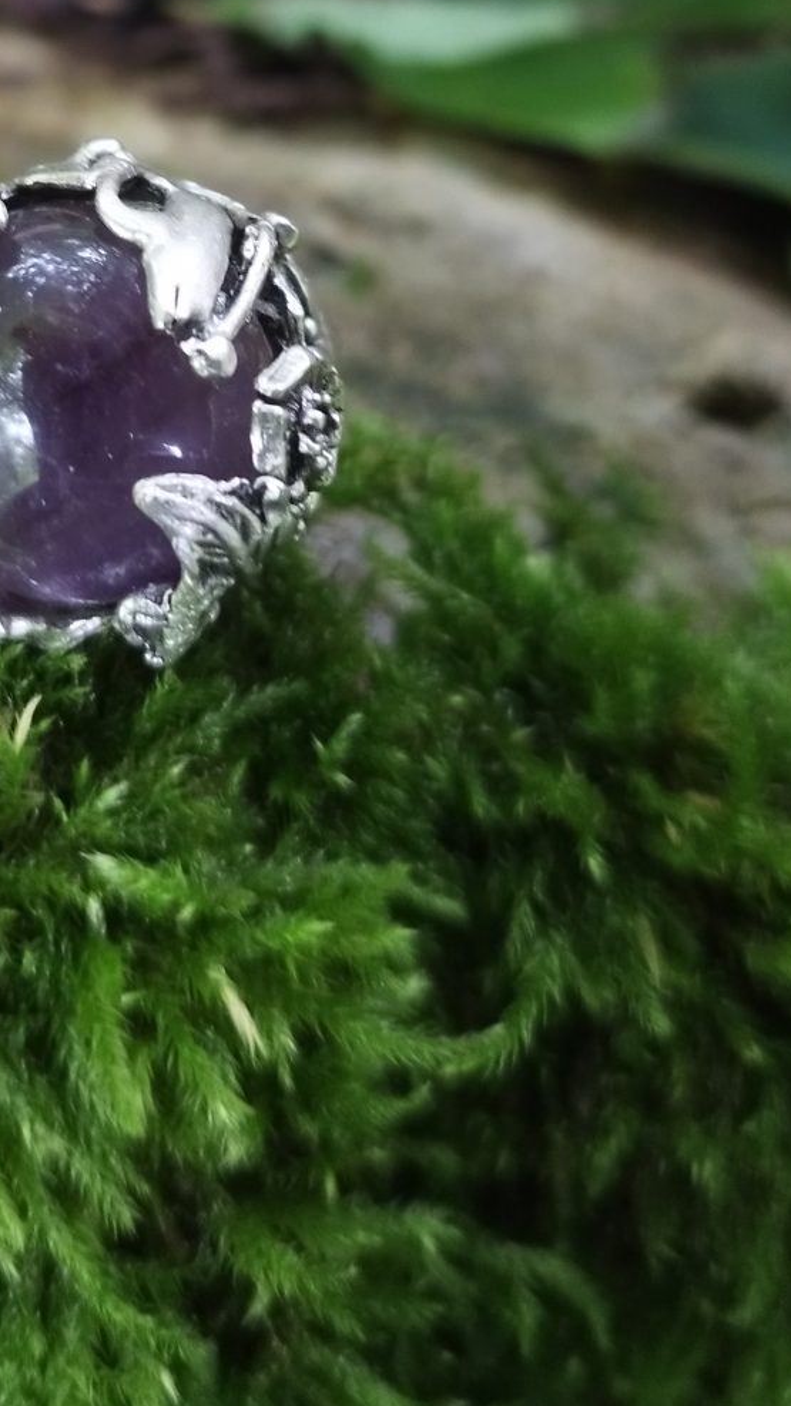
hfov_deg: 22.2
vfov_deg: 36.9
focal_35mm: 53
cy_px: 167
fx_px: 1977
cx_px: 103
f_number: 1.89
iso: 720
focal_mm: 5.95
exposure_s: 1/33.3
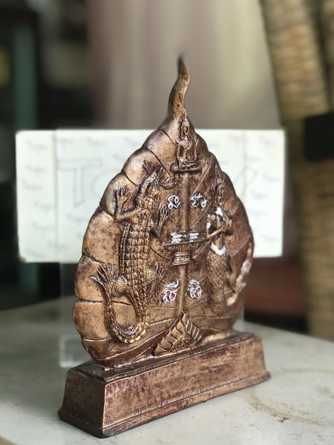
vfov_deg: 32.7
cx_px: 168
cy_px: 219
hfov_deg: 24.8
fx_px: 759
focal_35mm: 59
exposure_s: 1/94
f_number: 2.8
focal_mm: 6.6
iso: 80
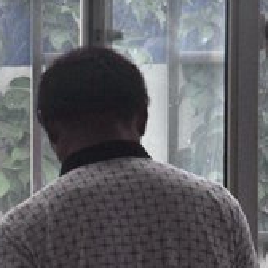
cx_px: -73
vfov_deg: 2.7
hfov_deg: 2.7
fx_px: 5589
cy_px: 290
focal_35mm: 638
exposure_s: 1/180
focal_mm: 105
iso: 200
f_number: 6.7
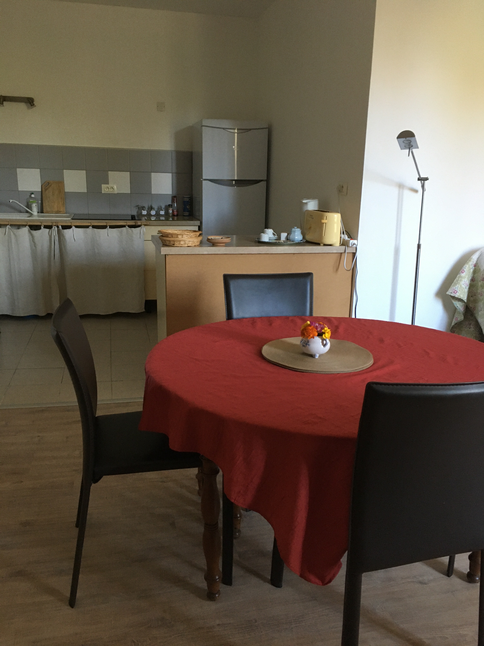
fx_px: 541
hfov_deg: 48.2
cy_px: 323
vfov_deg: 61.7
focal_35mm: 29
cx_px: 242
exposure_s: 1/20
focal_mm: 4.15
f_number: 2.2
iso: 200
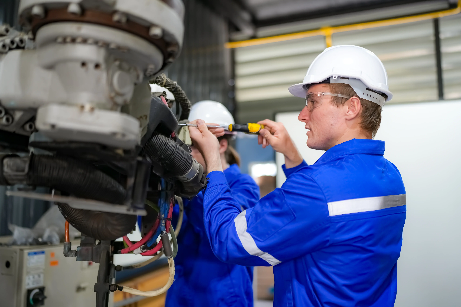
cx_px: 230
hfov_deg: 54.4
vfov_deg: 37.9
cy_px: 154
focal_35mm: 35
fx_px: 448
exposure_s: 1/101
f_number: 1.4
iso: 200
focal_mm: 35
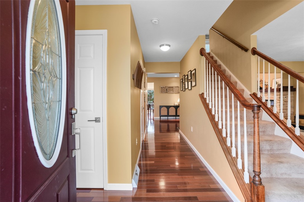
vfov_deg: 73.7
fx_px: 135
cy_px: 101
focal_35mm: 16
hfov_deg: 96.7
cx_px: 152
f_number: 8
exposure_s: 1.6
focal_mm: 16
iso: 320
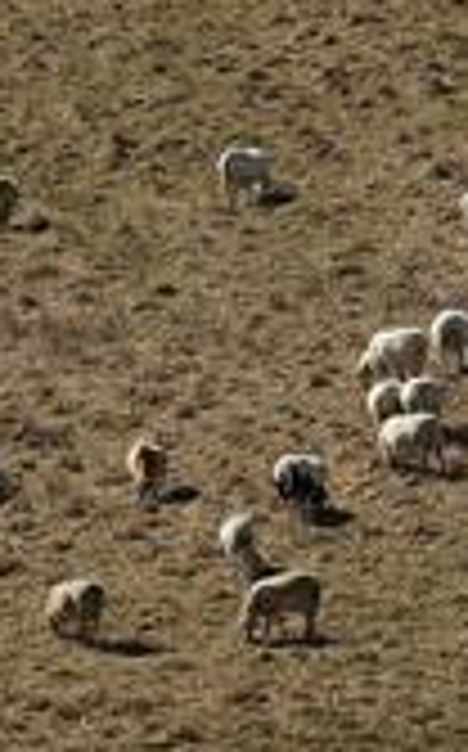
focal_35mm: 924
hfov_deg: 1.4
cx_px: 1354
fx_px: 18905
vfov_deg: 2.3
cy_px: -369
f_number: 2.8
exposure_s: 1/5000
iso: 200
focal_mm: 148
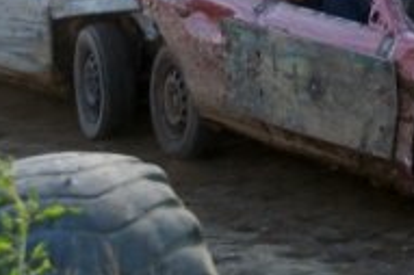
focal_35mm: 231
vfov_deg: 5.9
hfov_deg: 8.8
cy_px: -56
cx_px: 460
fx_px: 2654
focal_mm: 46
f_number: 5
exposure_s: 1/500
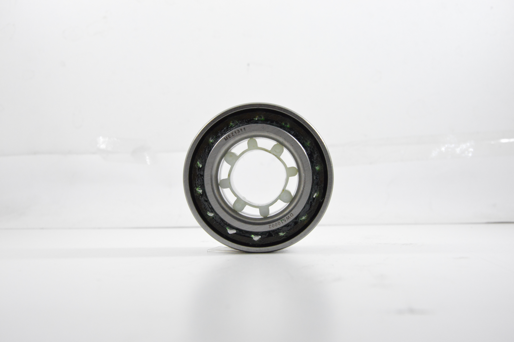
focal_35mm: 57
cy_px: 171
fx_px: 813
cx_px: 257
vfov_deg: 23.7
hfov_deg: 35.1
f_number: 8
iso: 3200
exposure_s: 1/100
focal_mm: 38
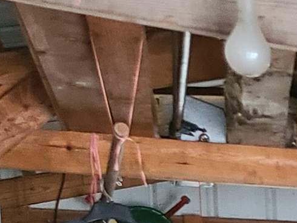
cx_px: 771
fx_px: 1399
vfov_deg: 8.2
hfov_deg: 10.1
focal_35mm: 163
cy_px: 569
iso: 500
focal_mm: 5.4
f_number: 1.8
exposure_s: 1/40
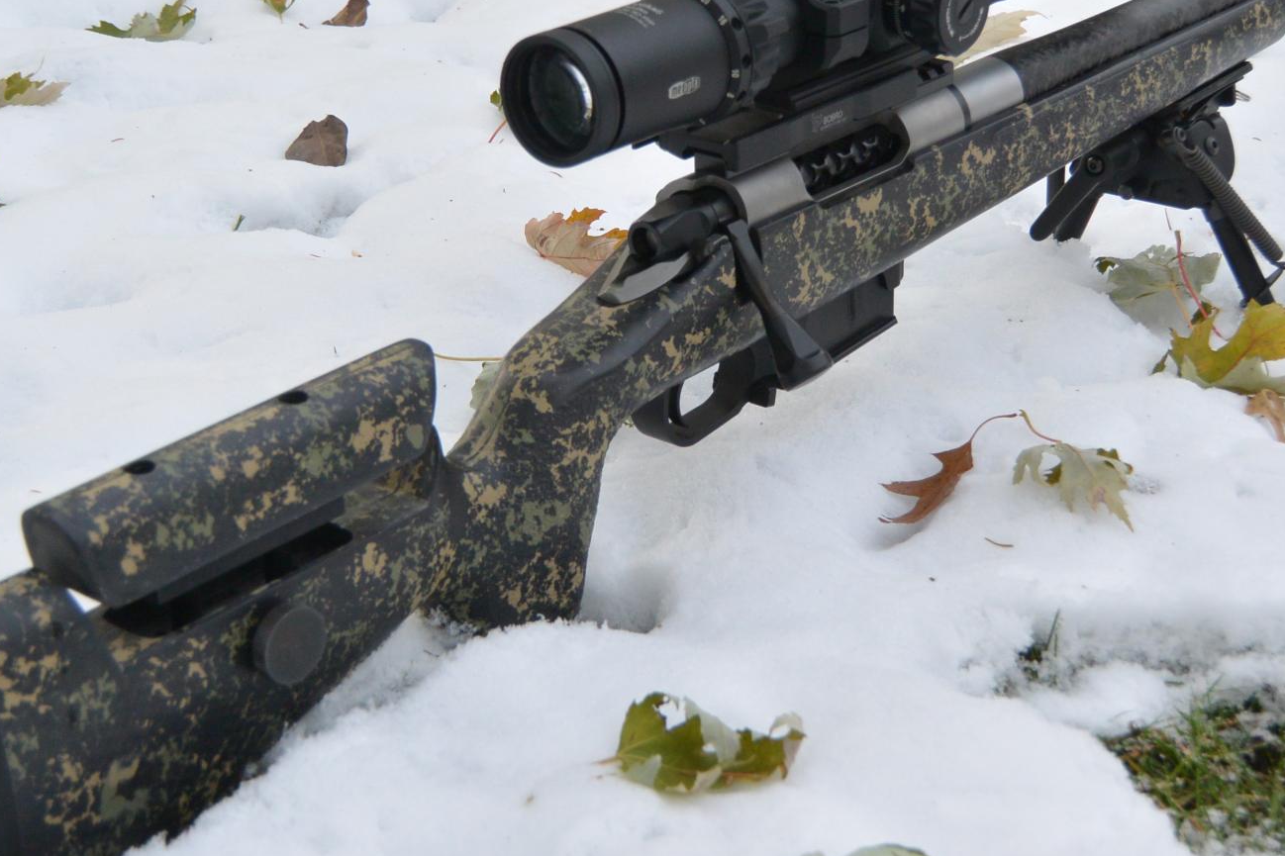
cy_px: 360
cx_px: 717
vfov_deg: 19.2
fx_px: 2534
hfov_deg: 28.4
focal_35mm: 71
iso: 200
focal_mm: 18.1
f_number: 4.8
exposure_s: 1/200
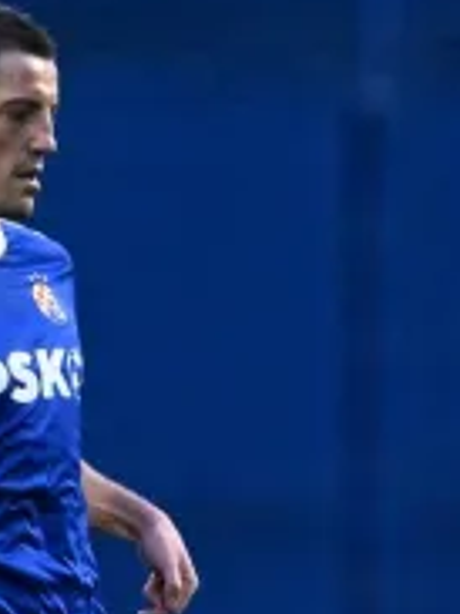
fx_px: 28311
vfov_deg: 1.2
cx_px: -316
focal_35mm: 1596
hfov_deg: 0.9
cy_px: 611
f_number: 4
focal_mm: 400
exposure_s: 1/1600
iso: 4000
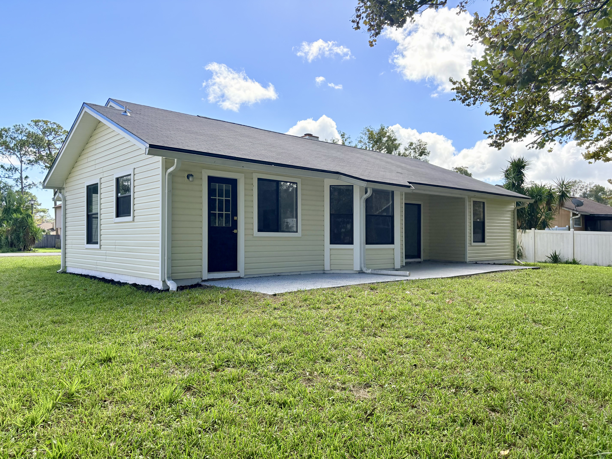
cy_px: 230
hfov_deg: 67.3
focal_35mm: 26
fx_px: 460
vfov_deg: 53.1
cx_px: 306
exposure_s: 1/2747
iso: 64
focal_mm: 5.96
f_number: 1.6
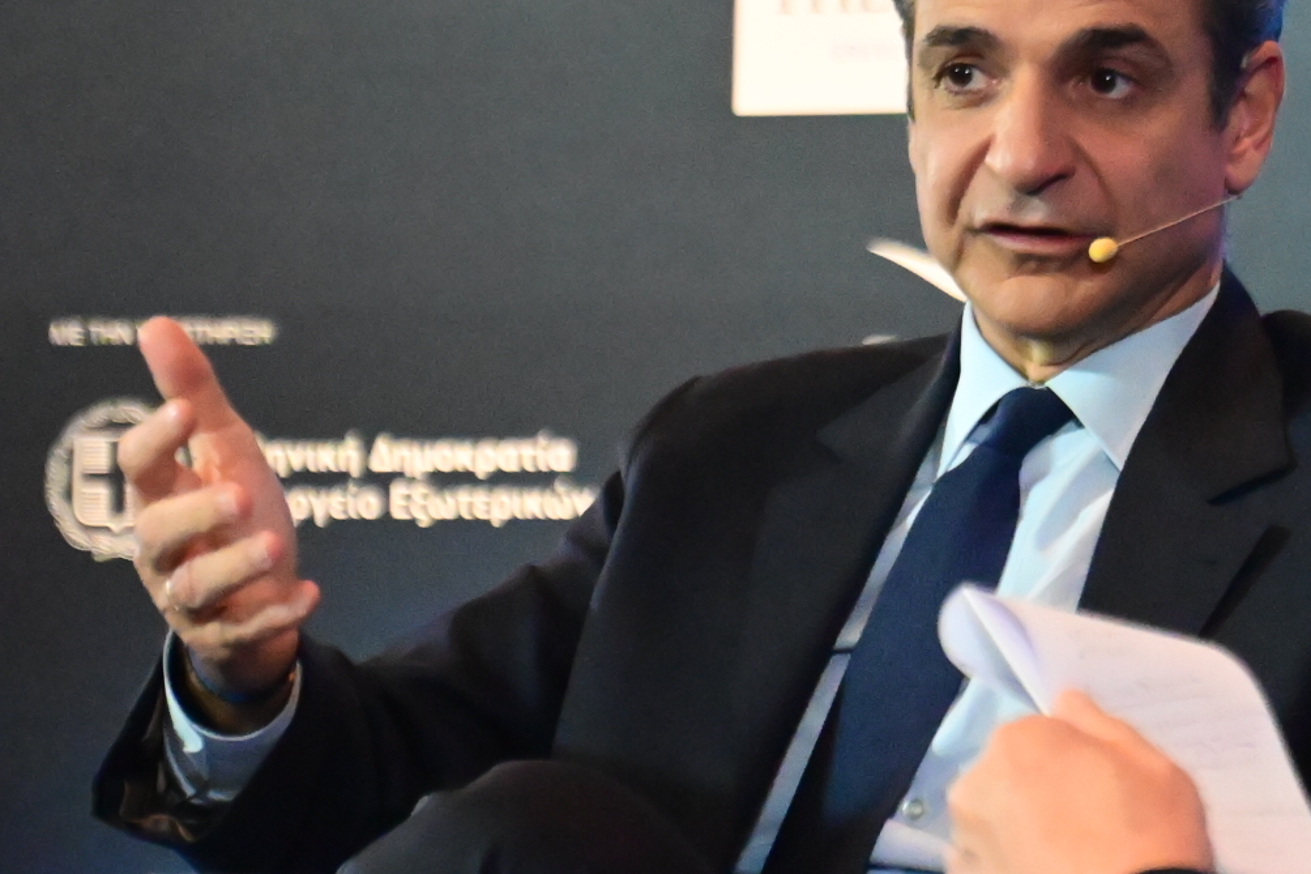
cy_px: 265
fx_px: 8774
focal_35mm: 241
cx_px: 1348
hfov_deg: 8.5
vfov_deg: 5.7
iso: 6400
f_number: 4
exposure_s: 1/320
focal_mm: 70
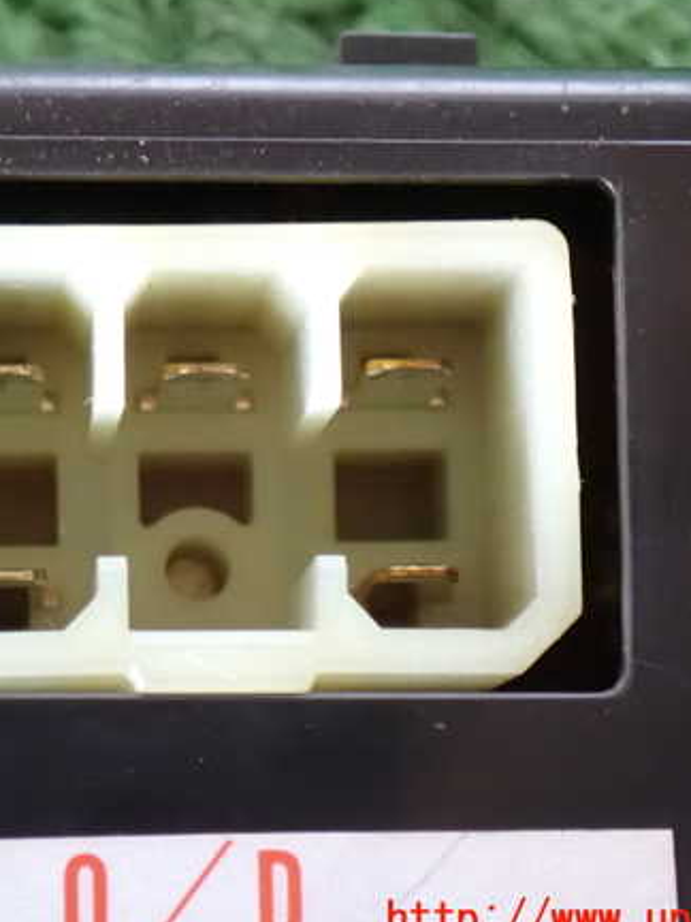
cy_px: 467
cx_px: 228
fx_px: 3700
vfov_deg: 14.2
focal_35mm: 139
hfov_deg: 10.7
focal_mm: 18
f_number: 4.9
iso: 1600
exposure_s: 1/20
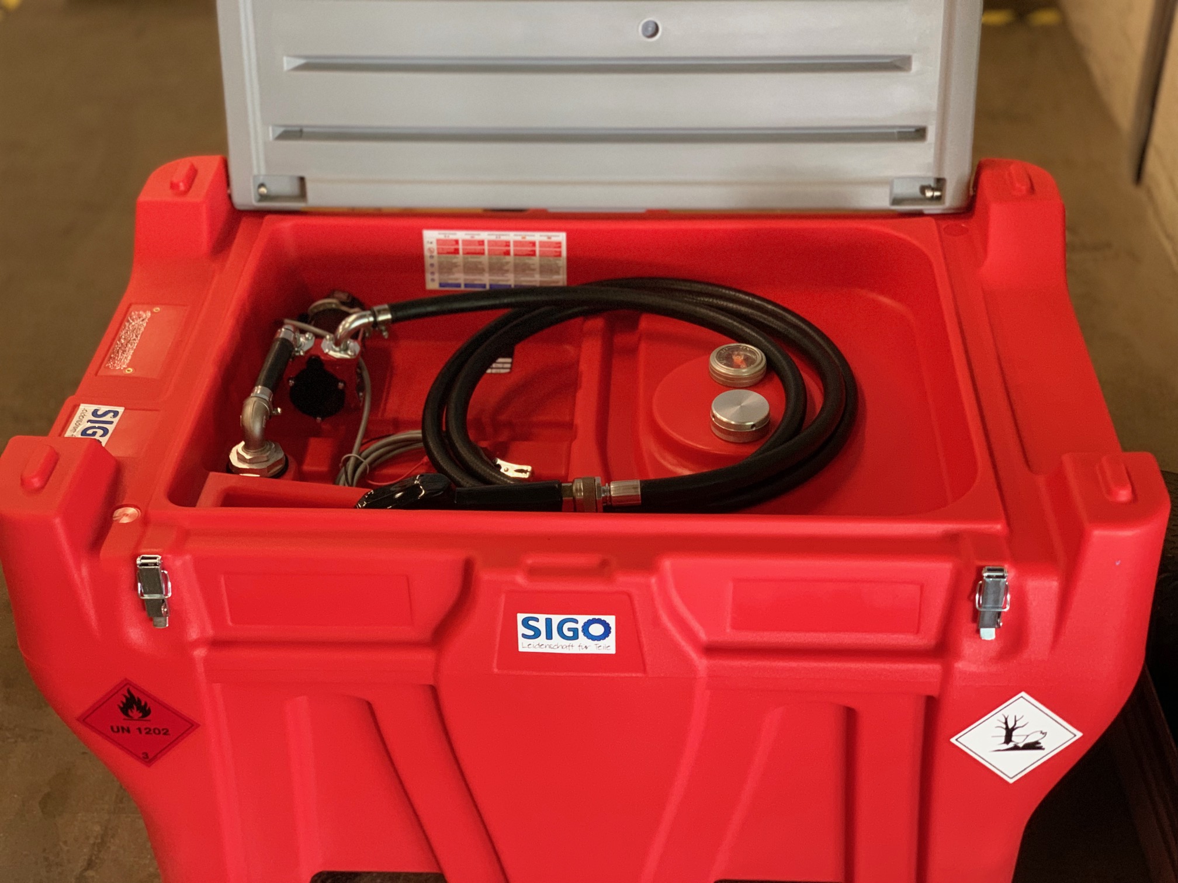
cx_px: 589
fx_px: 1770
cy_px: 442
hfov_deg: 36.8
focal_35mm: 52
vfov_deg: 28.0
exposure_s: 1/50
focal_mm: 6
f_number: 2.4
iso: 400
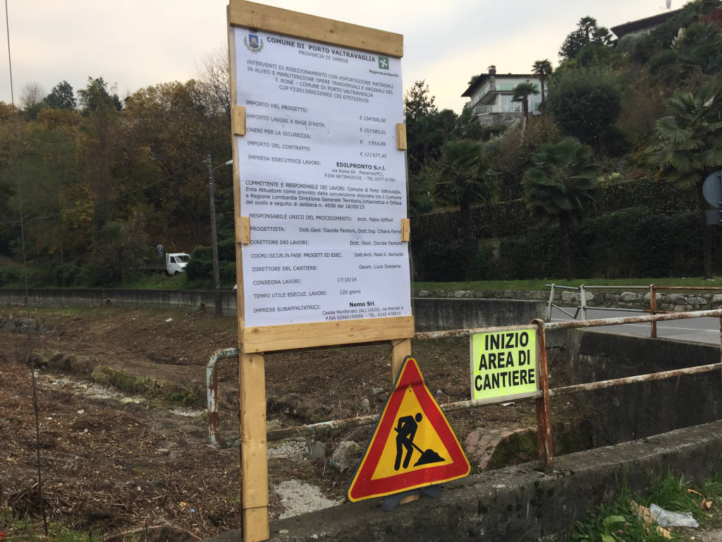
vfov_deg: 48.2
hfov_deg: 61.7
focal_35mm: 29
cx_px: 361
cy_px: 271
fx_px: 605
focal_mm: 4.15
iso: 32
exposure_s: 1/134
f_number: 2.2
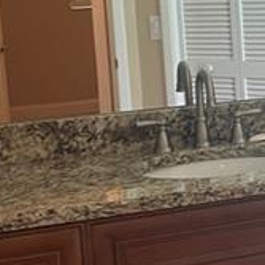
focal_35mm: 106
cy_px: 78
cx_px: 395
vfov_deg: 16.4
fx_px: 918
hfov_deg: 15.2
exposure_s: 1/60
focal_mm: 4.2
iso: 80
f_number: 1.6
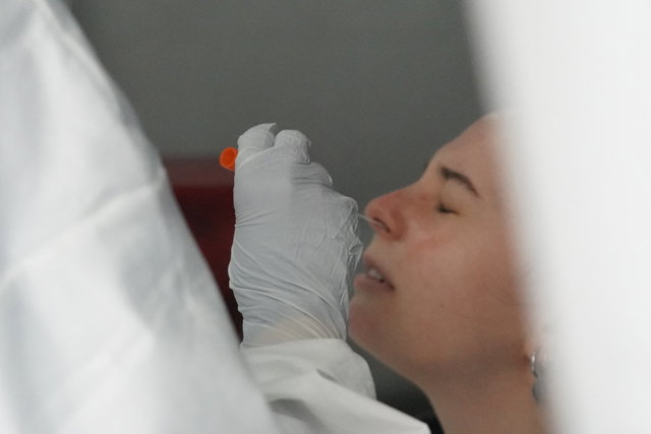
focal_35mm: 97
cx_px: 326
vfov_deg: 14.1
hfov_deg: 21.0
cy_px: 217
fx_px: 1754
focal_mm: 65
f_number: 4
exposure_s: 1/6400
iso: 12800
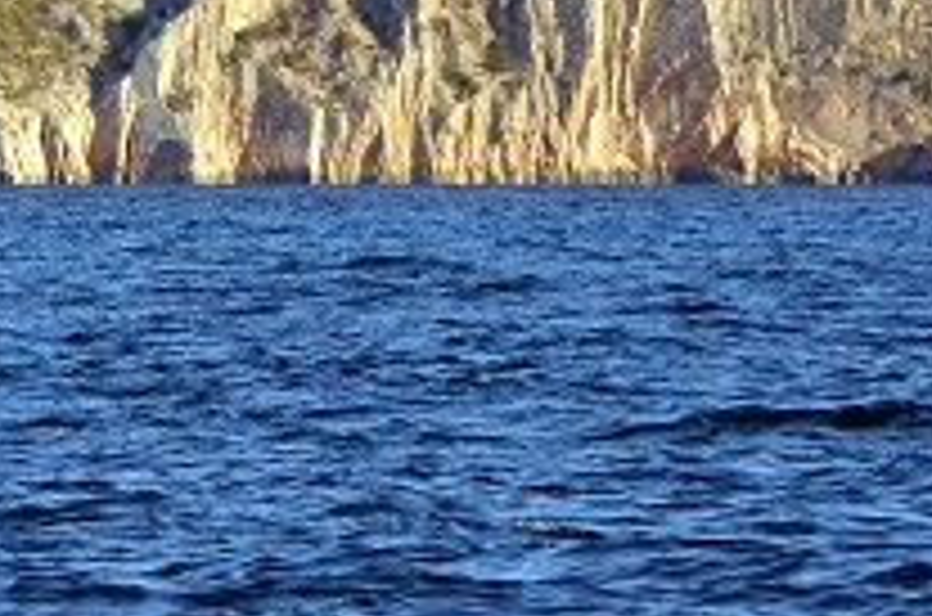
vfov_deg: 2.3
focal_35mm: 595
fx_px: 15368
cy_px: -411
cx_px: -110
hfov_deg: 3.5
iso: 640
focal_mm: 82
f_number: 4.5
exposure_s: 1/4000
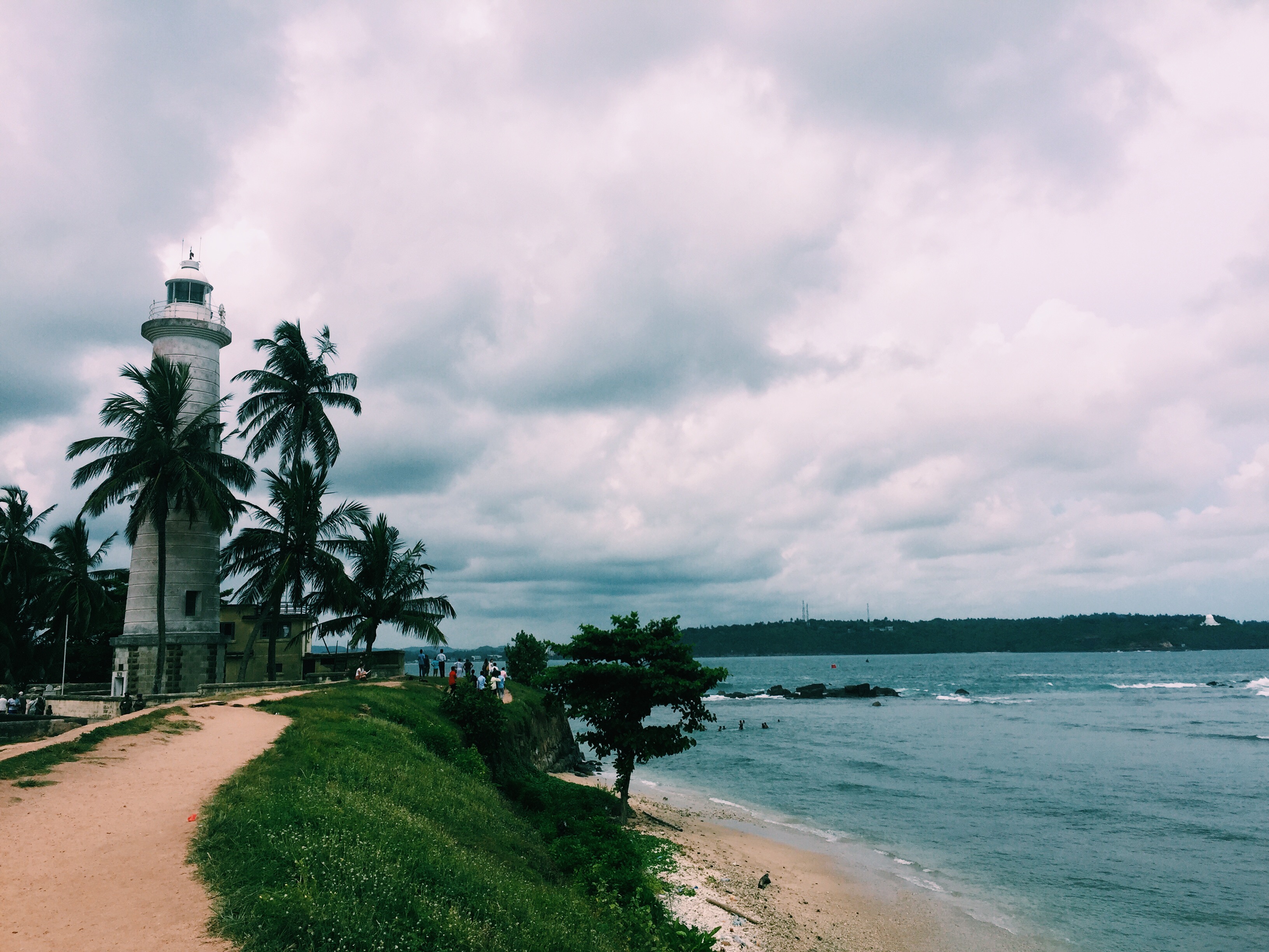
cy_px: 476
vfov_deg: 48.2
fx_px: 1063
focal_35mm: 29
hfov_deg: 61.7
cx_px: 634
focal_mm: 4.15
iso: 32
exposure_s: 1/2825
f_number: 2.2
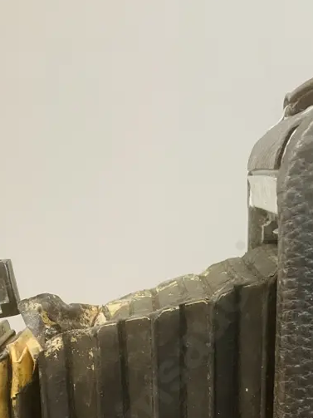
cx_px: 165
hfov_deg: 25.6
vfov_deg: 32.0
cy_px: 384
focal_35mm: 57
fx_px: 687
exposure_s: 1/33
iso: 250
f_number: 1.8
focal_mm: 3.99
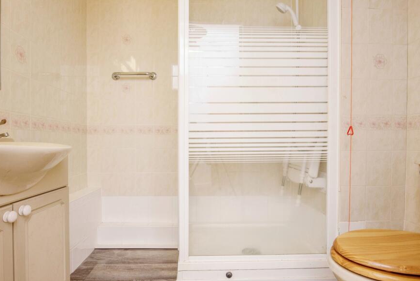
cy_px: 133
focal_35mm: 20
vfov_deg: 62.0
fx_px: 233
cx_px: 198
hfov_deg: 83.9
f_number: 10
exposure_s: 1/60
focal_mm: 17
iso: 400
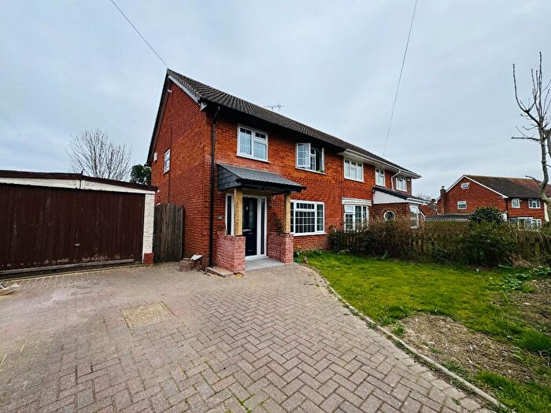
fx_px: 223
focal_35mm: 14
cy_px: 206
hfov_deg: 102.1
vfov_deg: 85.7
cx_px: 276
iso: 40
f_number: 2.2
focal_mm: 2.22
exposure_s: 1/796
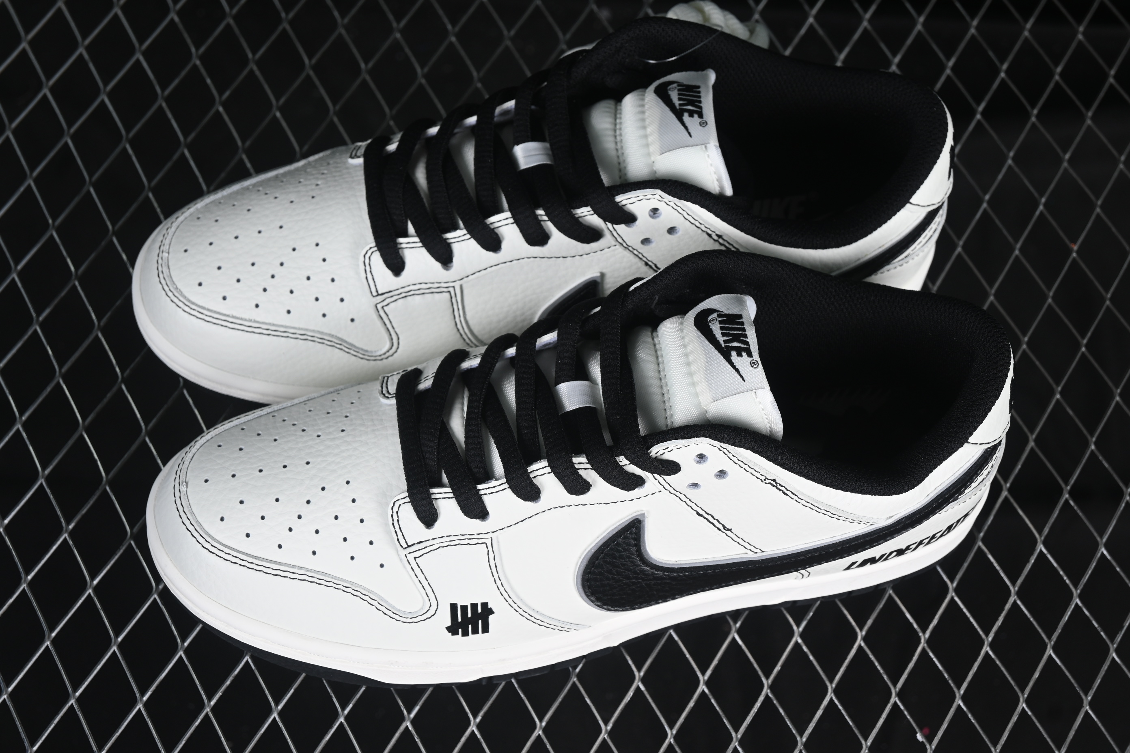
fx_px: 2354
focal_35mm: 75
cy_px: 376
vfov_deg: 18.2
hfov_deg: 27.0
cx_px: 565
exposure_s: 1/80
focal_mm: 50
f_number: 7.1
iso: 160
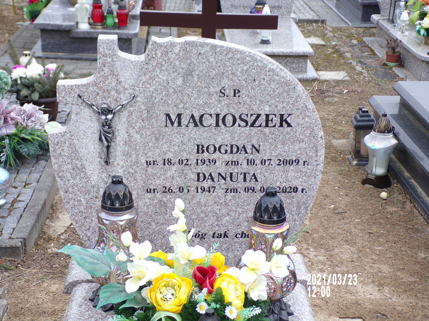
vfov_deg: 22.6
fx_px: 806
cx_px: 214
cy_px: 160
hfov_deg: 29.8
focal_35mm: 65
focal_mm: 11.6
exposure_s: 1/240
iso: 80
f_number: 3.8
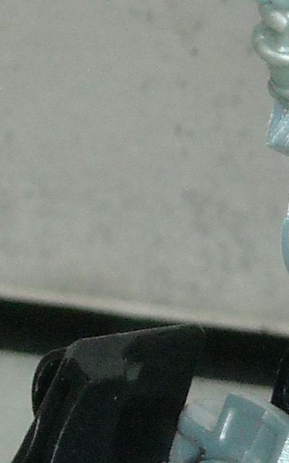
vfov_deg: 4.3
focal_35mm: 485
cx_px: 604
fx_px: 6113
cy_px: -33
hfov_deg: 2.7
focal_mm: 17.1
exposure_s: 1/125
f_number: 4.7
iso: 400
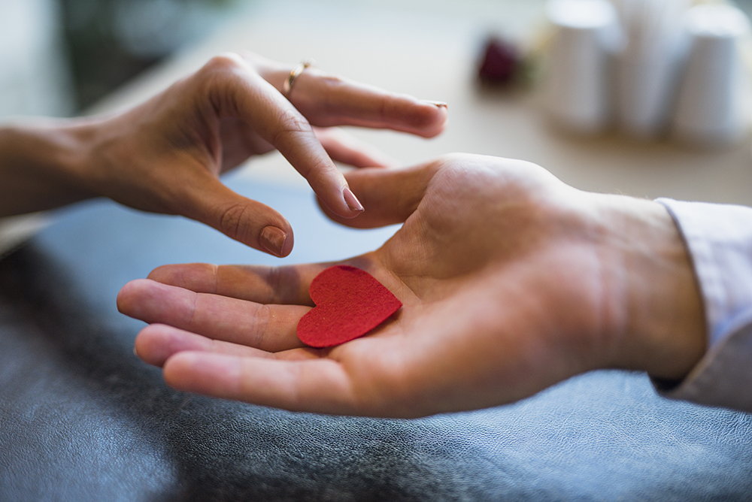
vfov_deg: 27.0
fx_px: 1045
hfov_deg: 39.6
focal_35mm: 50
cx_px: 376
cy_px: 251
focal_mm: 50
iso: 400
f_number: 1.4
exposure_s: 1/500
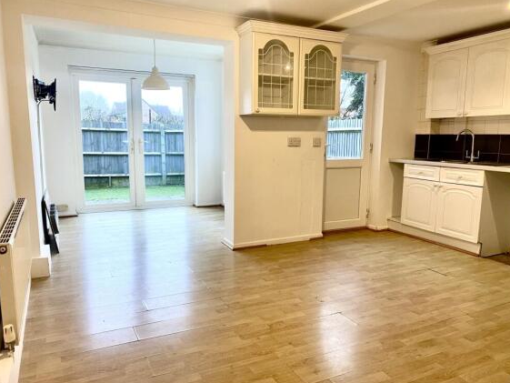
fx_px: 398
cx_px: 260
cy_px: 195
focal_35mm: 27
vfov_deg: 51.4
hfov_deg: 65.3
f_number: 1.8
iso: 64
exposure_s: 1/50
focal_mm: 4.25
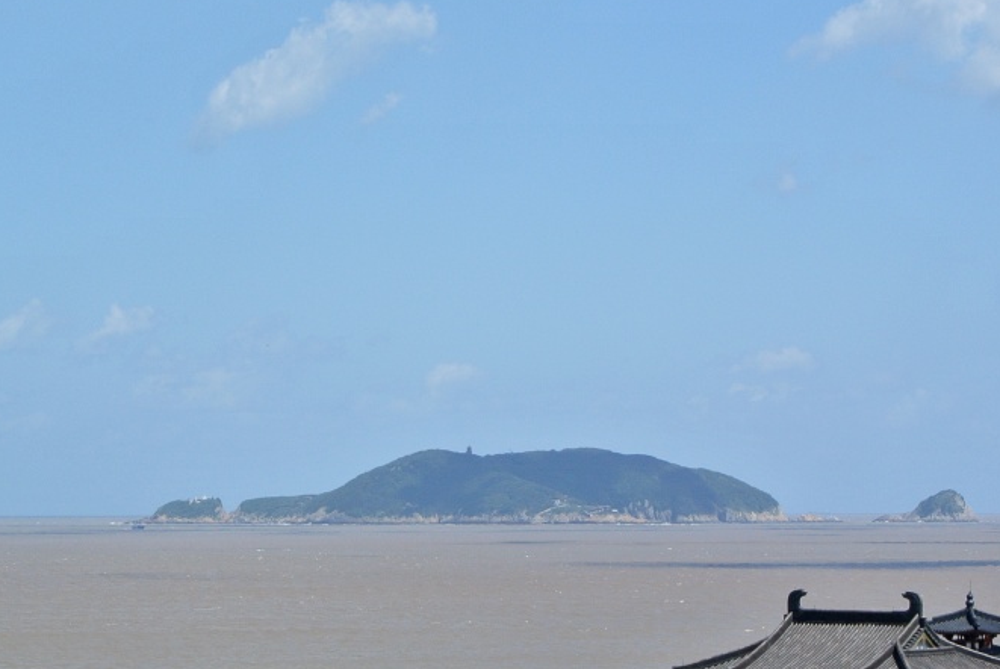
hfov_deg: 13.9
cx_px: 561
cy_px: 587
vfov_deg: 9.3
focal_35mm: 147
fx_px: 4087
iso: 100
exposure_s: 1/500
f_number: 5.6
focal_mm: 30
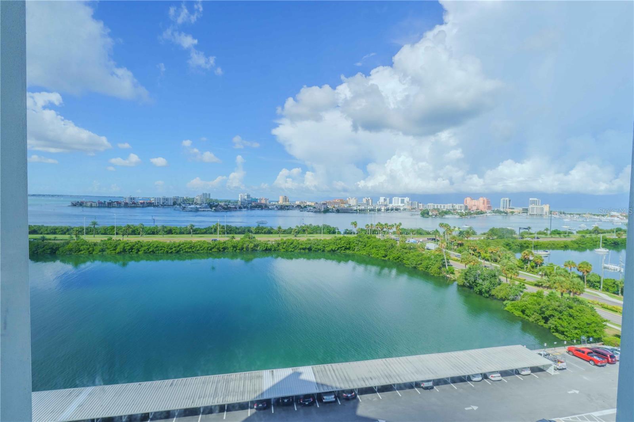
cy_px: 211
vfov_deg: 72.0
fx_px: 291
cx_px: 317
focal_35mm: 16
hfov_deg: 95.0
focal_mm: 11
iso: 200
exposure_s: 1/1000
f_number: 9
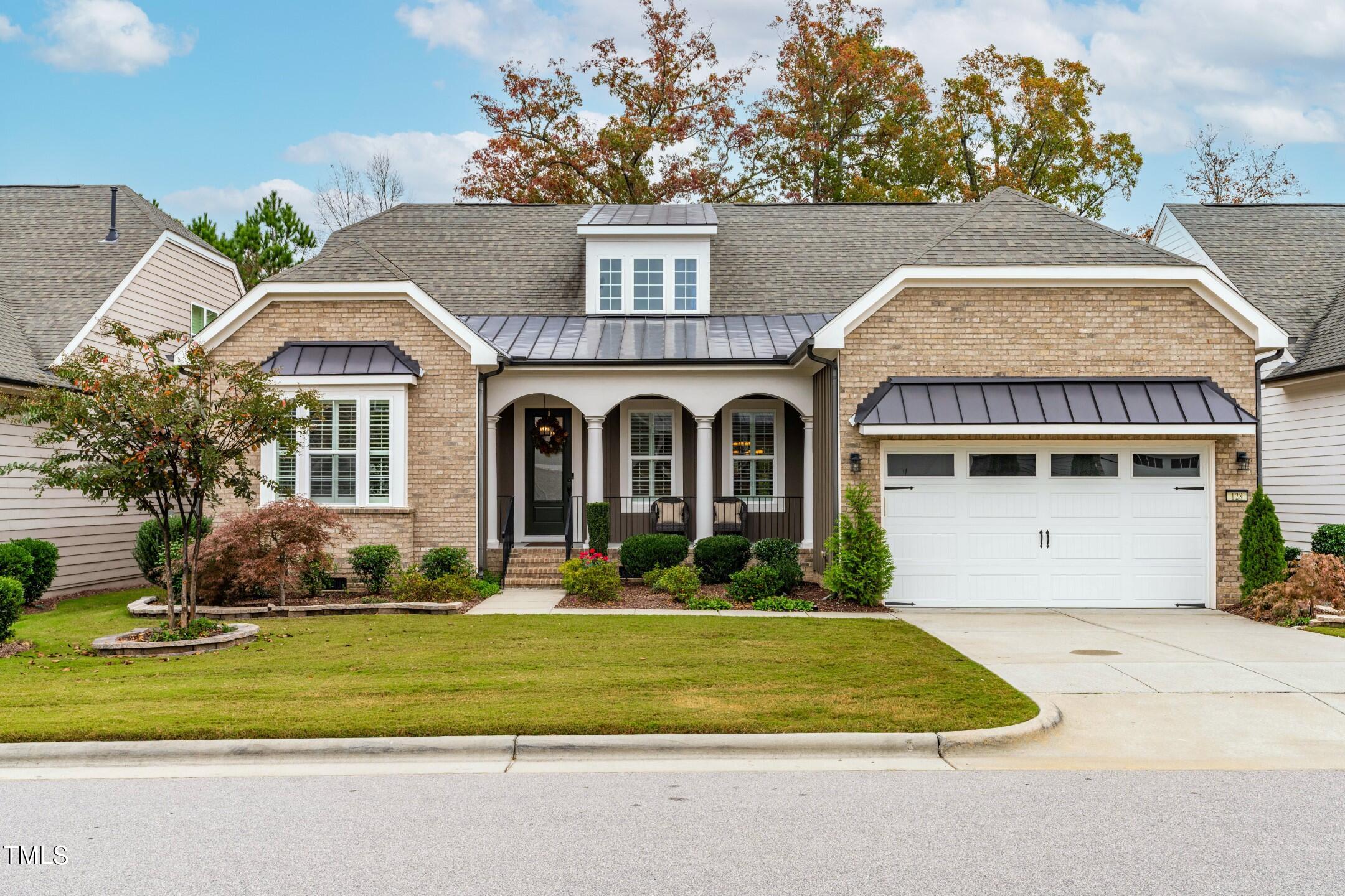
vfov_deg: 37.9
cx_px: 672
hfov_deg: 54.4
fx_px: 1308
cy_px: 448
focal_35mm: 35
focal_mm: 35
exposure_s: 1/125
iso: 125
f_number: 8
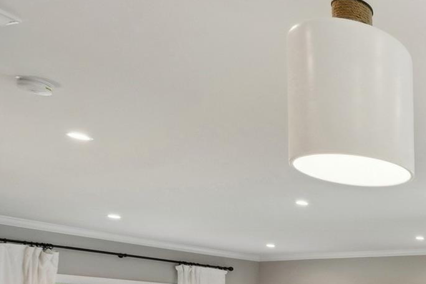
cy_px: 343
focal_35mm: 42
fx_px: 497
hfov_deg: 31.2
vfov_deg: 27.8
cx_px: 598
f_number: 8
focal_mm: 14
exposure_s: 1/100
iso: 800
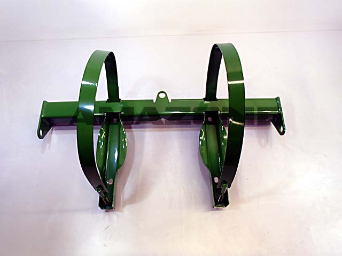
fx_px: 277
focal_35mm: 28
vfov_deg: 49.7
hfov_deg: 63.4
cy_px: 128
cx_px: 171
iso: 250
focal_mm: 5
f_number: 3.9
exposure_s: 1/30
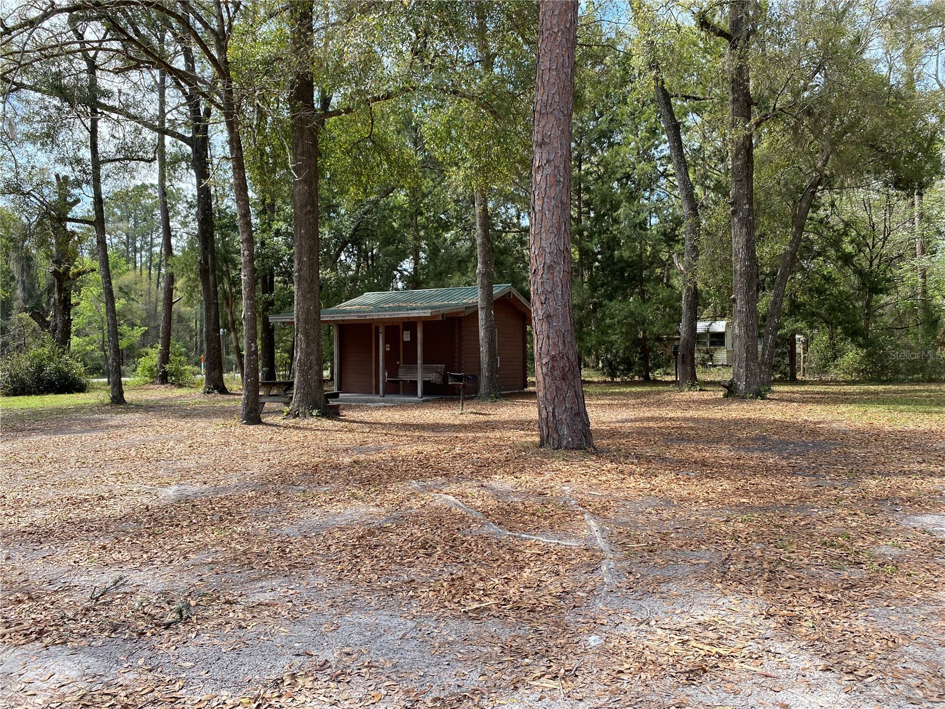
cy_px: 354
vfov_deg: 53.1
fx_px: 710
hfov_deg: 67.3
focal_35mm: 26
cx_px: 472
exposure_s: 1/673
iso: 32
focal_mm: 4.25
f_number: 1.8
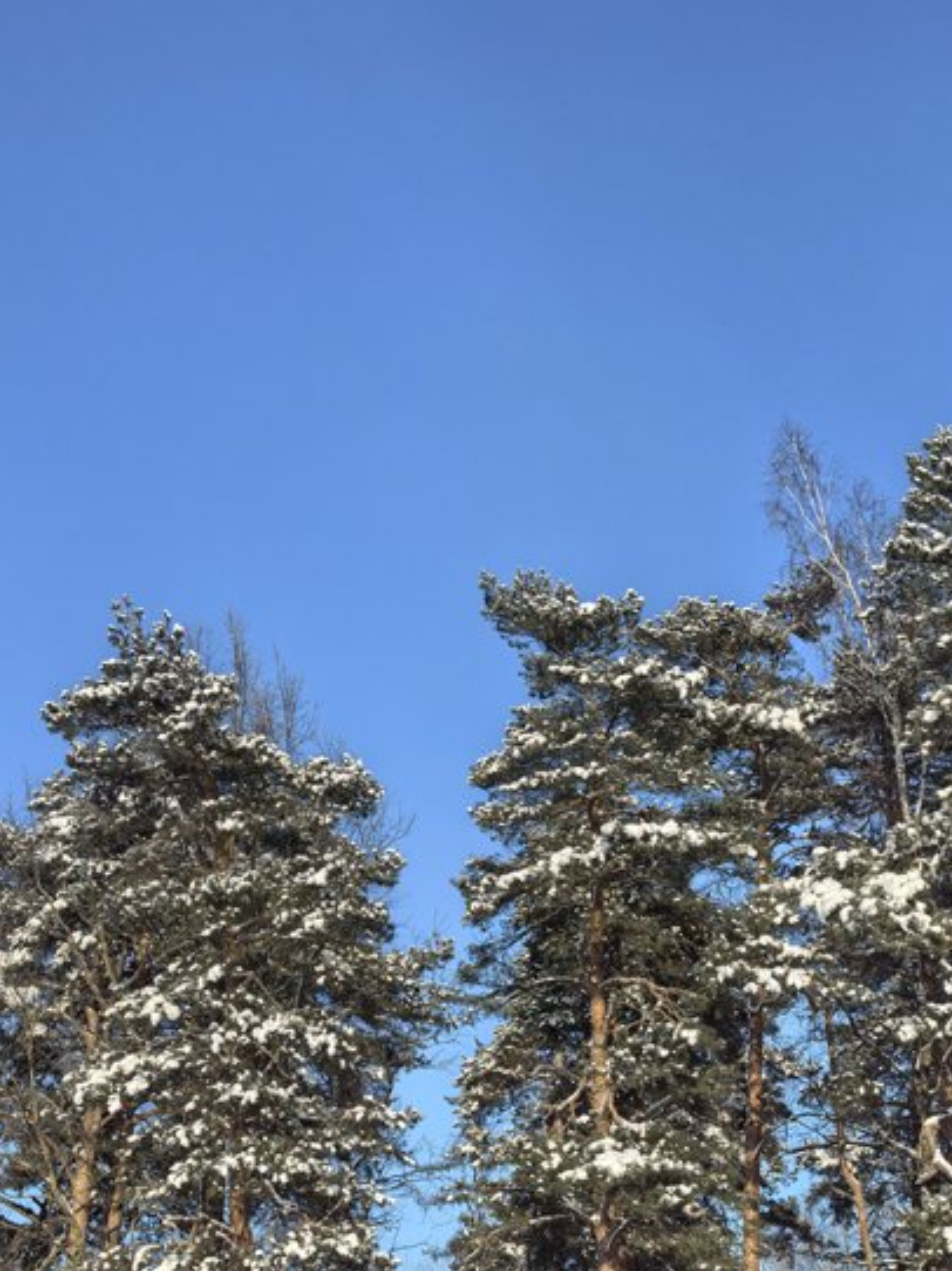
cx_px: 472
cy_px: 668
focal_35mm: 61
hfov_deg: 24.0
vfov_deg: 31.7
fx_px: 2239
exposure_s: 1/3861
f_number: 2
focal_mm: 6.98
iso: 50
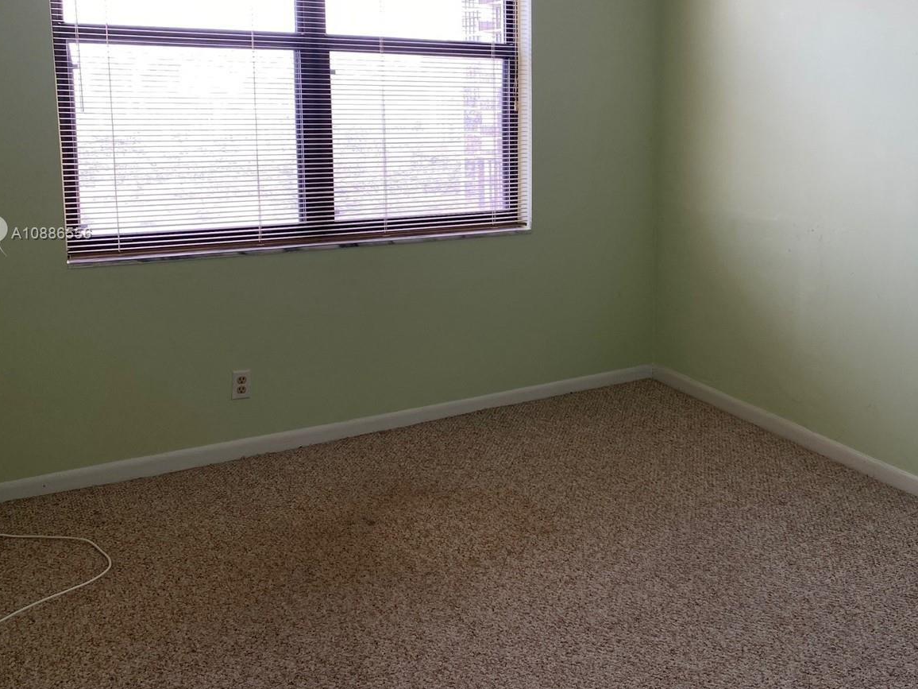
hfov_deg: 50.6
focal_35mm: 36
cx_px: 601
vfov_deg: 39.2
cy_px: 234
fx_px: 955
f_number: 1.8
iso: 40
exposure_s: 1/120
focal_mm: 4.25
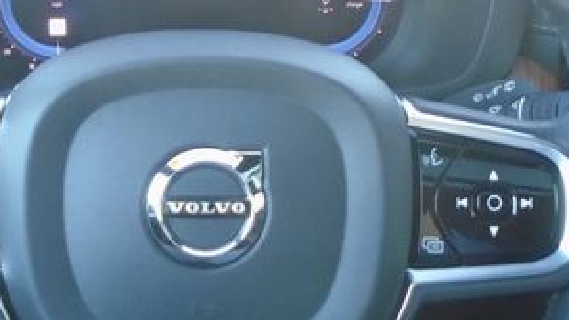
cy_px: 138
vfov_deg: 19.7
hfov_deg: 34.2
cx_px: 211
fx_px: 920
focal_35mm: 61
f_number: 3.2
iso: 320
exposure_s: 1/30
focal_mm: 4.6
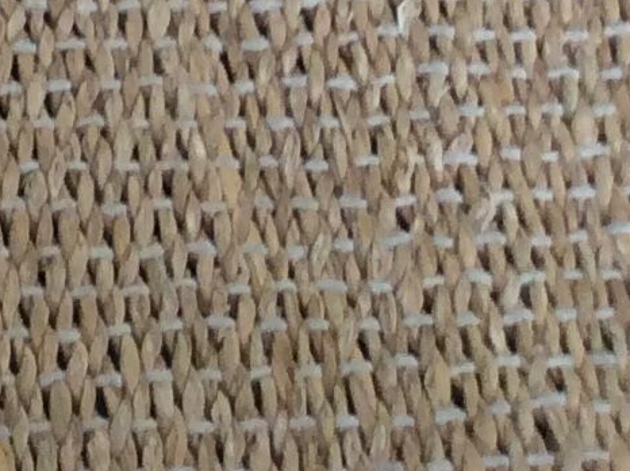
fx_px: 3235
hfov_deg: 9.4
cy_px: -831
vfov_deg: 7.5
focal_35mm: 178
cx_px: -1096
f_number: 2.4
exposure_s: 1/25
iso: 50
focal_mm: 3.3
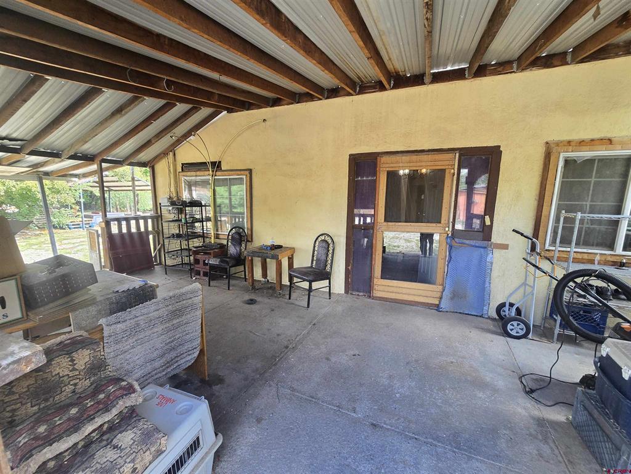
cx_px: 316
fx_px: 237
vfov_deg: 89.9
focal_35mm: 13
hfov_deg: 106.2
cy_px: 237
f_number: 2.2
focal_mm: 2.2
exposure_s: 1/120
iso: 80
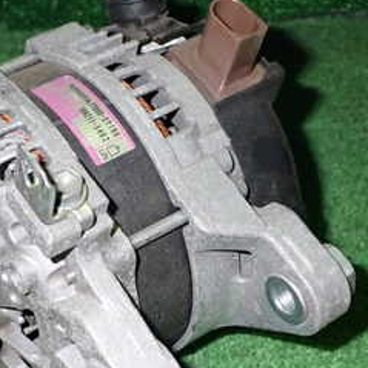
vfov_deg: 24.3
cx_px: 91
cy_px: 202
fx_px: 854
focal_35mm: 71
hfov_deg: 24.1
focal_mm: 5.79
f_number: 7.1
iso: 640
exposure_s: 1/30
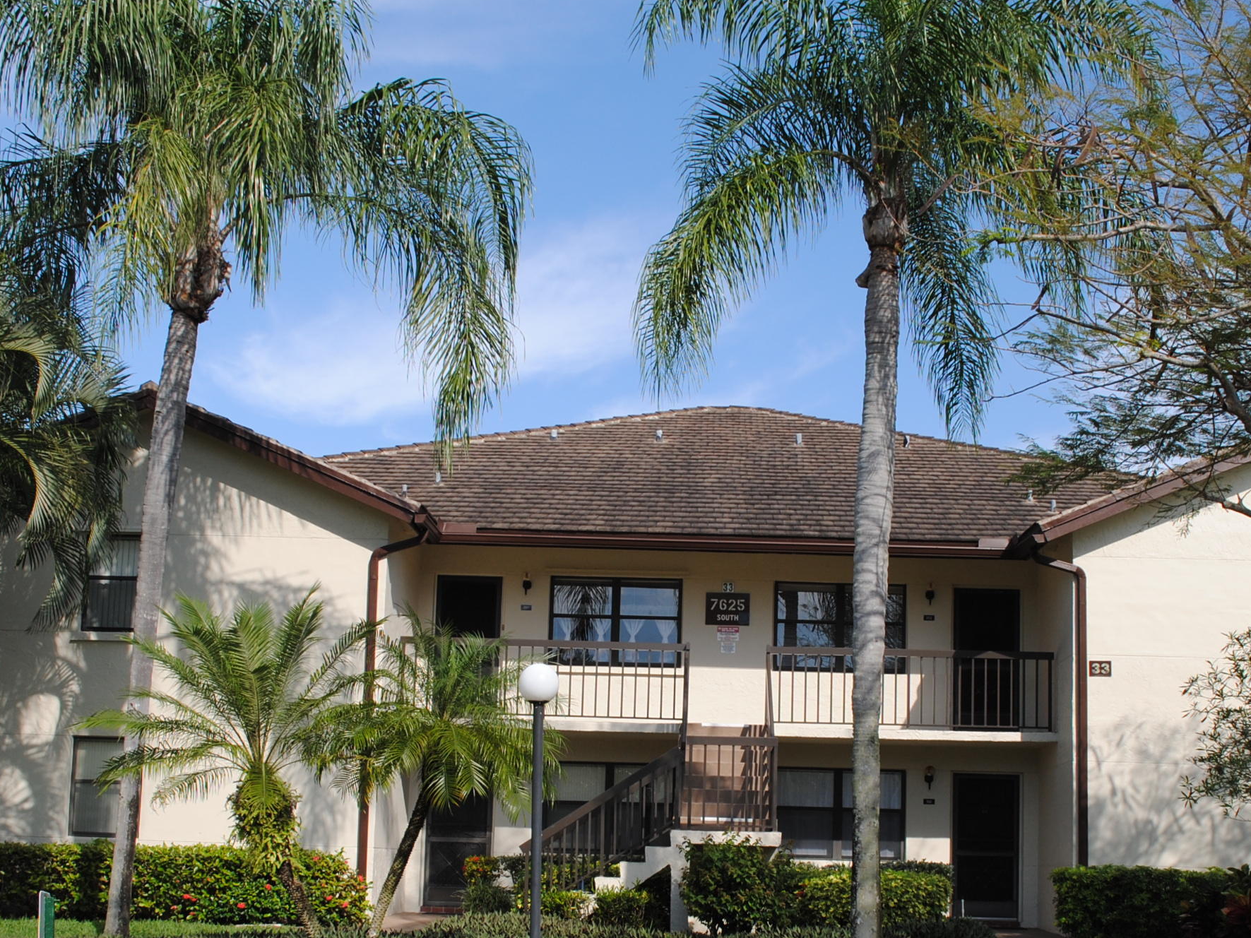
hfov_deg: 36.8
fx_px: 1879
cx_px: 678
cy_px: 642
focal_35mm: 52
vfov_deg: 27.8
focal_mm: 22
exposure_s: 1/250
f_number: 8
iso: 100
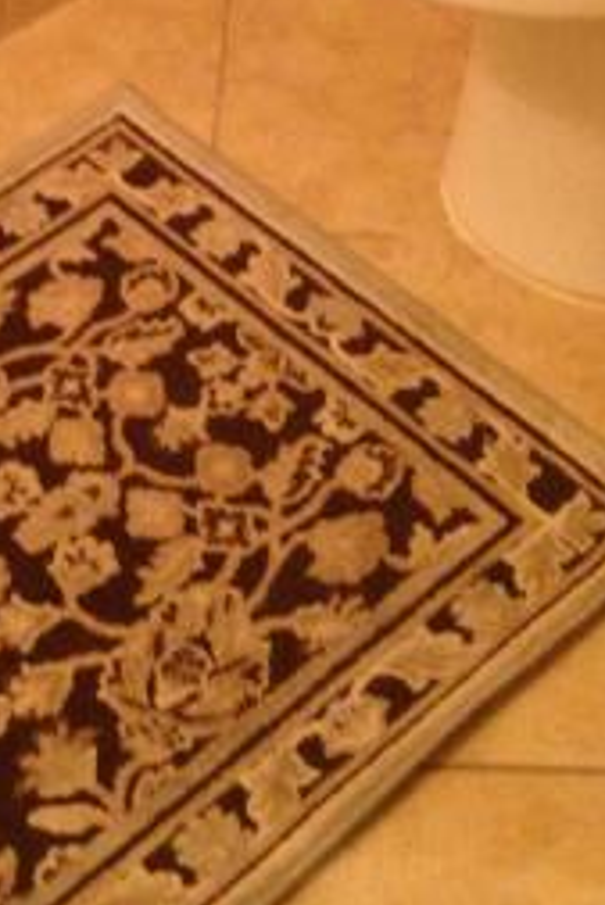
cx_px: 97
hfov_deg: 13.1
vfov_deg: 18.1
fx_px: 2618
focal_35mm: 104
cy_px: -322
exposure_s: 1/20
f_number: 2.4
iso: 160
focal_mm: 4.12
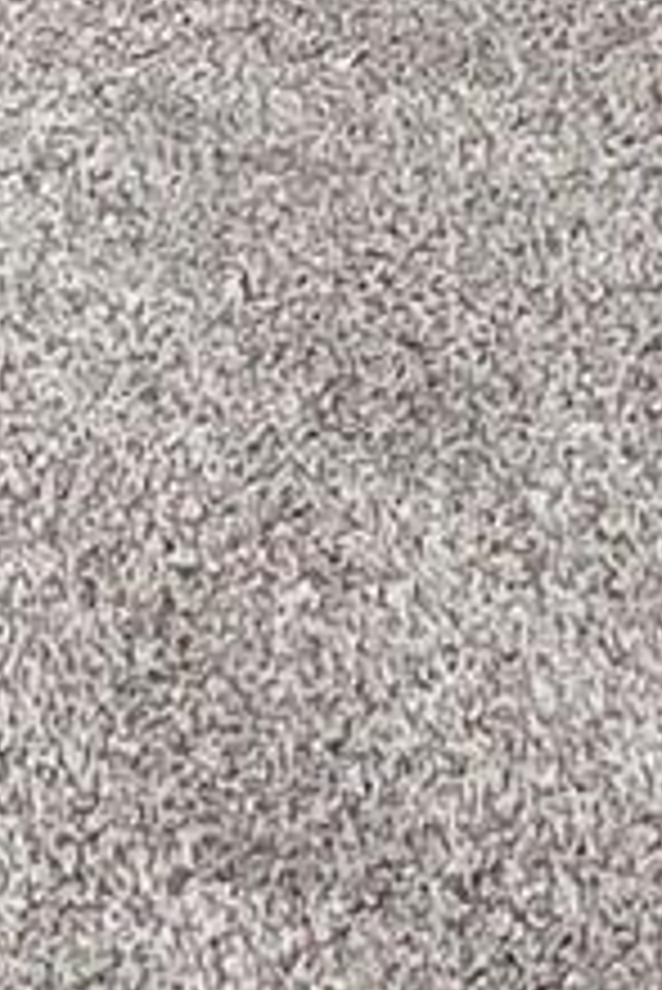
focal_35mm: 126
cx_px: 243
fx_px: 3470
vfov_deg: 12.9
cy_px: -1300
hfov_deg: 10.9
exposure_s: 1/60
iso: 500
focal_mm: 2.2
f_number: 2.2
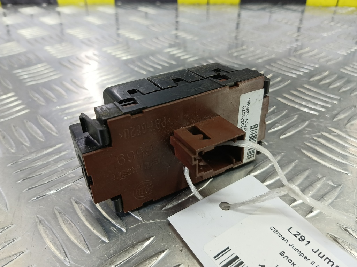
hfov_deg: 73.9
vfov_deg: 58.9
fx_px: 237
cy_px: 134
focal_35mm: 23
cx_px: 178
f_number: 1.6
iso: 173
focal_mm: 4.11
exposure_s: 1/50
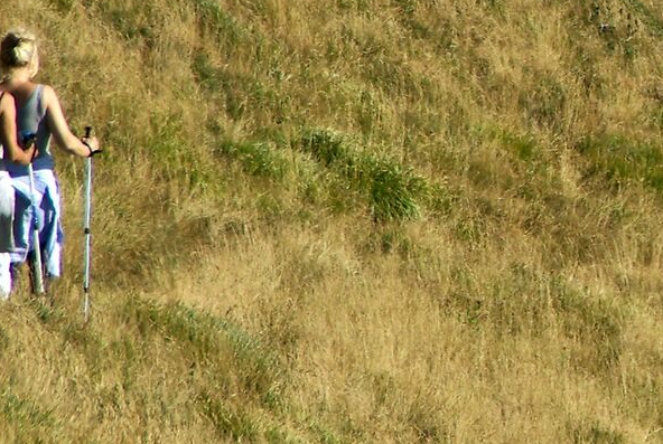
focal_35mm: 1033
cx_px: 883
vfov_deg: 1.3
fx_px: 19058
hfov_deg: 2.0
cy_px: 5
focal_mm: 170
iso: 100
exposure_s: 1/750
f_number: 6.2
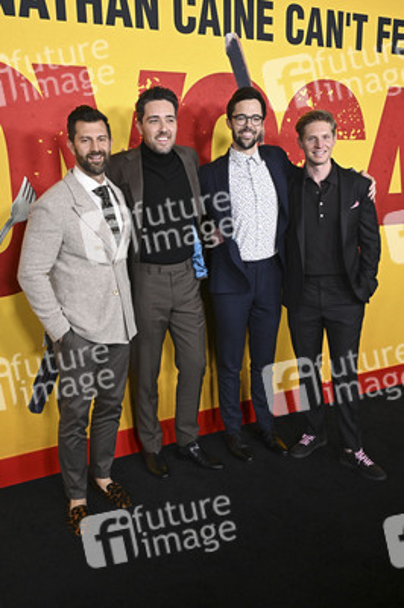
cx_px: 202
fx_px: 556
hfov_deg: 39.9
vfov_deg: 57.3
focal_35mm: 33
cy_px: 304
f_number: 5.6
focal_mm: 33
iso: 2000
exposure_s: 1/250
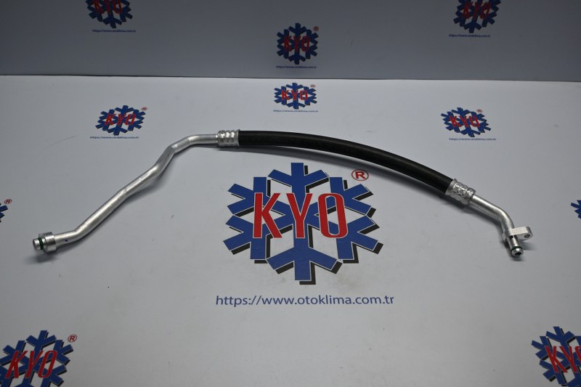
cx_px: 290
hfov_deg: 58.3
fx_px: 520
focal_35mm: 32
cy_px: 194
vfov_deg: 40.8
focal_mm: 21.5
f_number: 4
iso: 400
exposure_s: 1/160
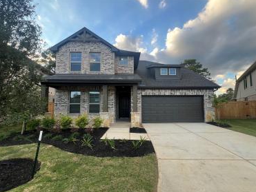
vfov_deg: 85.7
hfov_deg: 101.9
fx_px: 104
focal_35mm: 14
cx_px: 134
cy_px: 101
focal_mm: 1.57
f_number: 1.8
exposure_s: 1/132
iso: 32
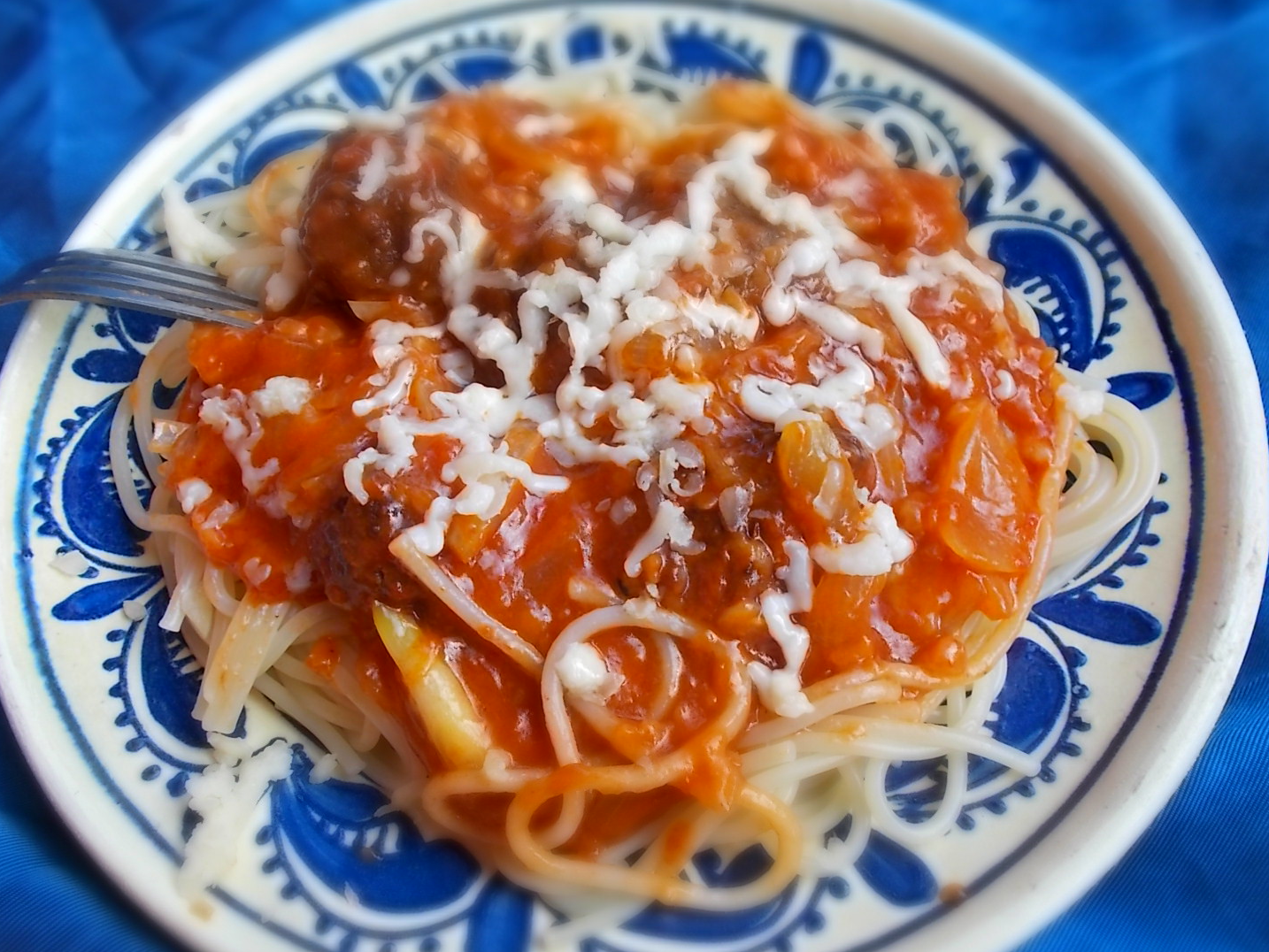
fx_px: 1063
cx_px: 619
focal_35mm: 29
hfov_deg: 61.6
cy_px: 509
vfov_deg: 48.2
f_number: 3.2
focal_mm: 4.6
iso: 80
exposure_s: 1/125
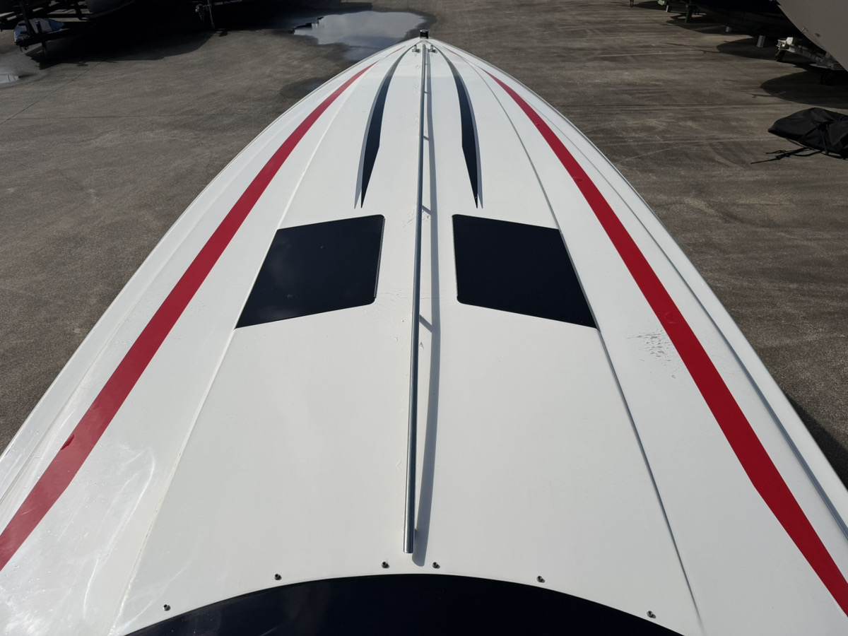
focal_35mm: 24
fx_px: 588
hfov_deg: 71.6
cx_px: 424
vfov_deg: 56.8
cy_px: 318
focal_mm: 6.76
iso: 80
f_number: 1.78
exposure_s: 1/22727
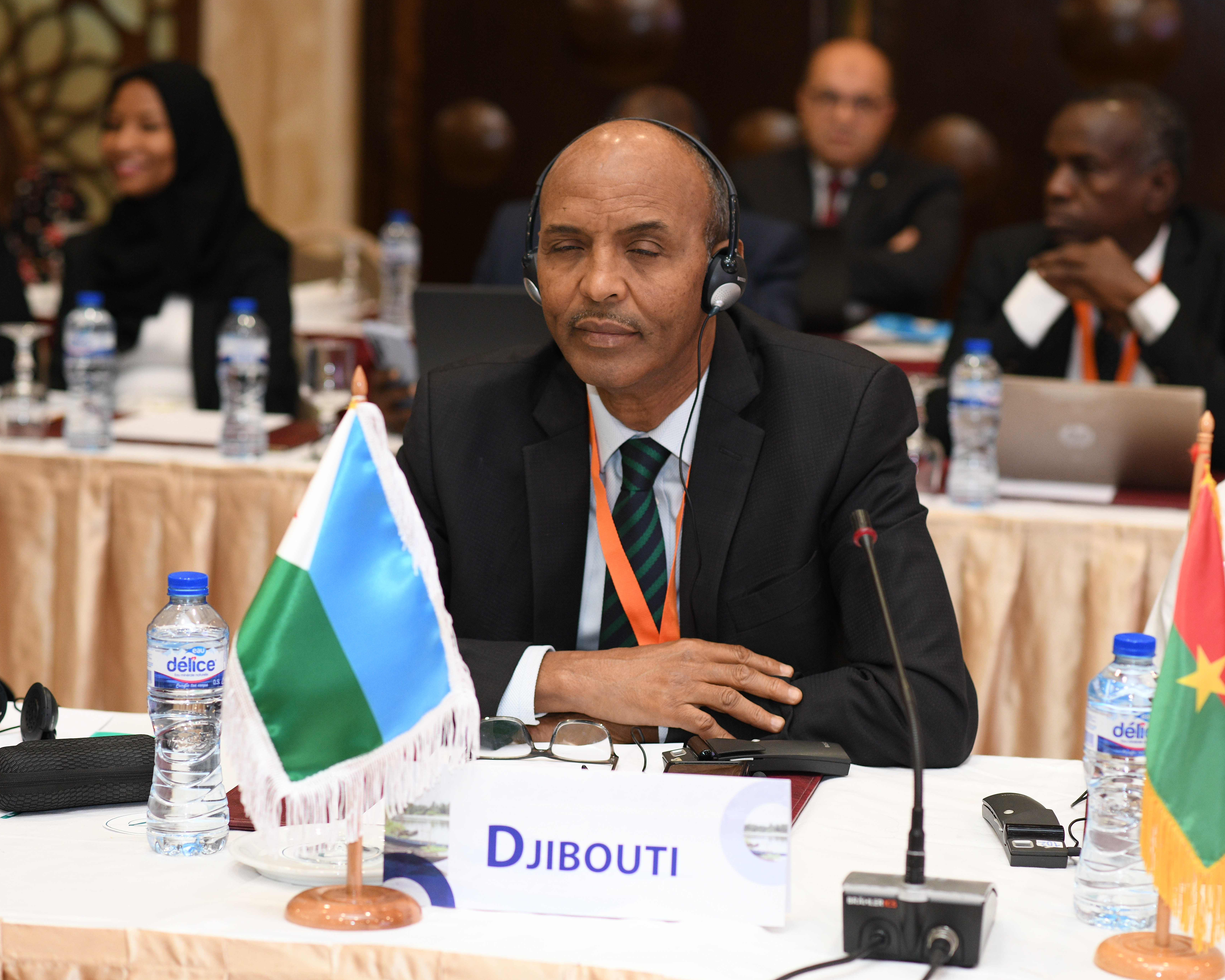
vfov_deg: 16.0
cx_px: 607
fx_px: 3481
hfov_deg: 20.0
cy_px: 489
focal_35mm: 96
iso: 1250
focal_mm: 85
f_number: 3.5
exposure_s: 1/160
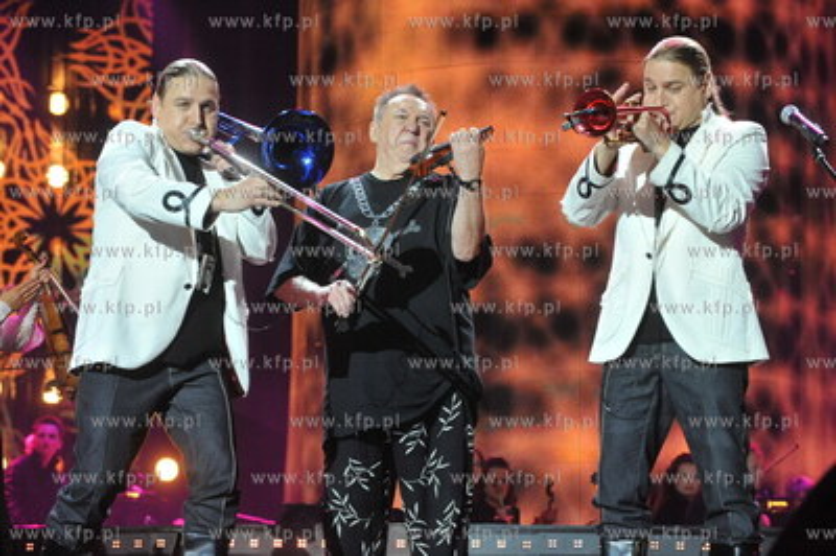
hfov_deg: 17.1
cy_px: 278
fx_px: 2784
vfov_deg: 11.4
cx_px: 418
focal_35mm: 120
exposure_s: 1/200
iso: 3200
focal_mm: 120
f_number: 5.6
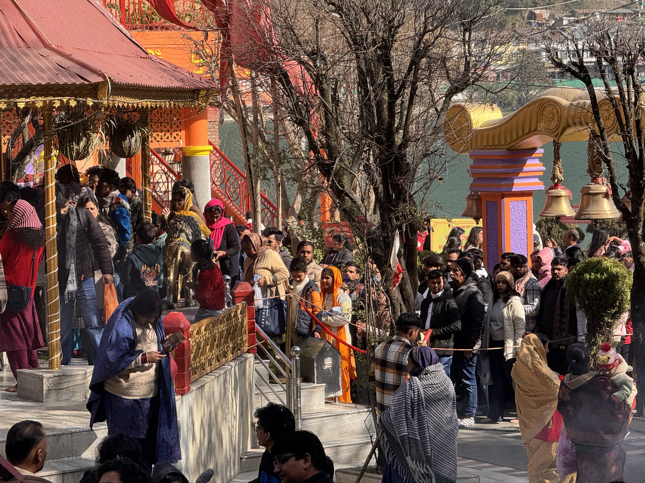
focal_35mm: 120
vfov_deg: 12.3
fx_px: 2236
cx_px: 322
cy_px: 242
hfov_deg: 16.4
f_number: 2.8
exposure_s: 1/596
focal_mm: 15.66
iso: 50
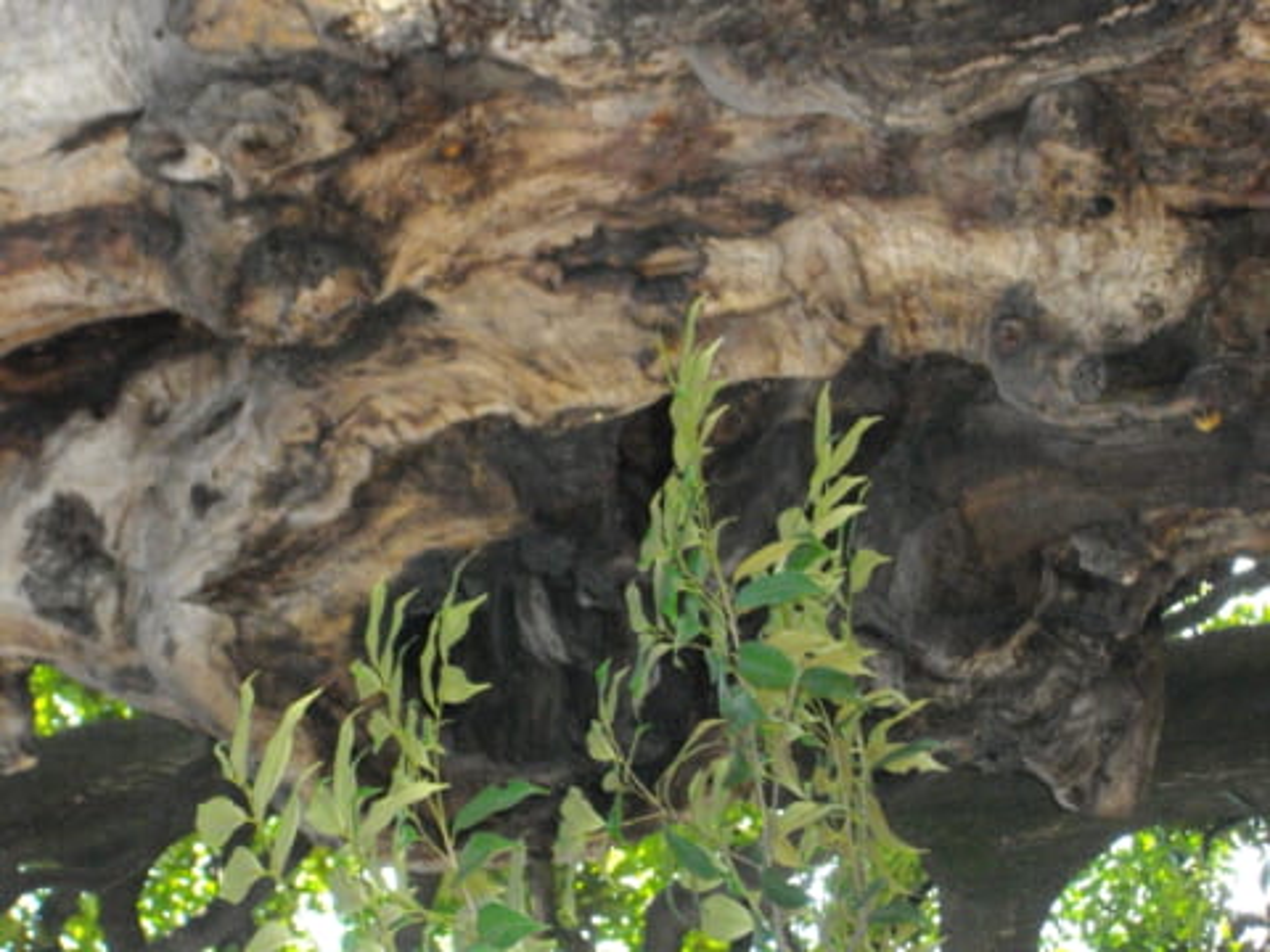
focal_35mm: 94
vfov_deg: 15.7
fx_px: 3449
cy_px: 476
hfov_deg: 20.9
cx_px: 635
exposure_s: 1/125
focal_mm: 17.1
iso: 800
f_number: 5.2
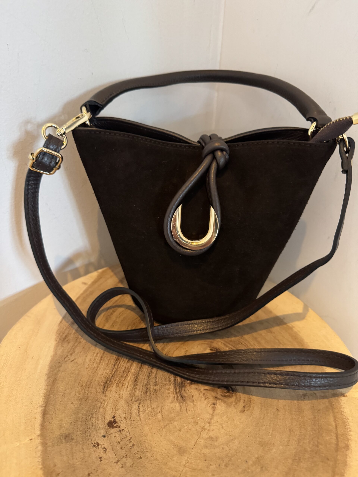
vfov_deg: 71.6
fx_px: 331
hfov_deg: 56.8
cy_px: 238
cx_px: 179
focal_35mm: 24
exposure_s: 1/34
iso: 640
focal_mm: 6.76
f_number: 1.78
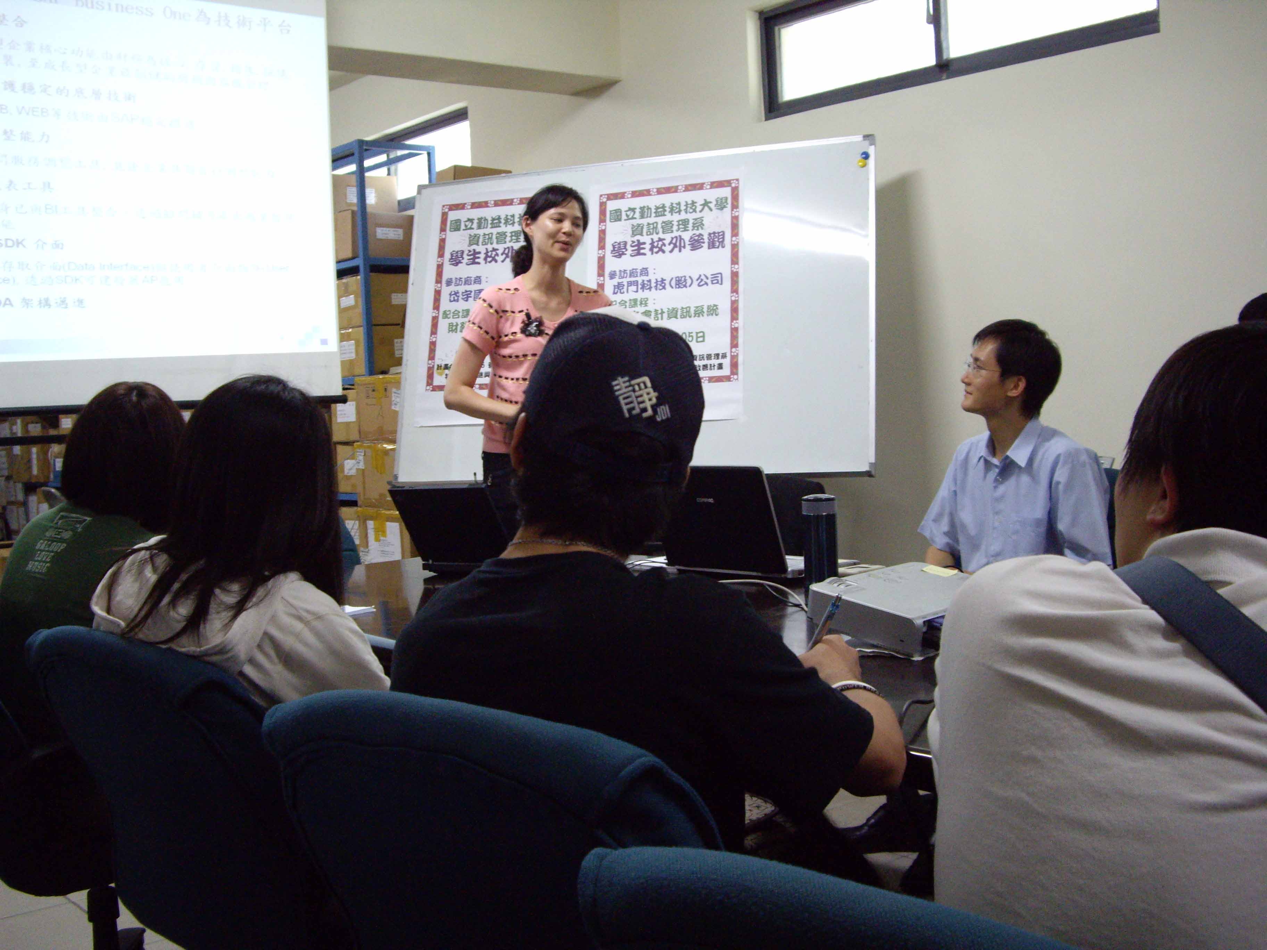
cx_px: 634
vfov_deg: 37.7
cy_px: 475
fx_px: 1391
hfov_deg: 49.0
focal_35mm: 38
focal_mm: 7.9
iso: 400
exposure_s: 1/30
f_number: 2.8
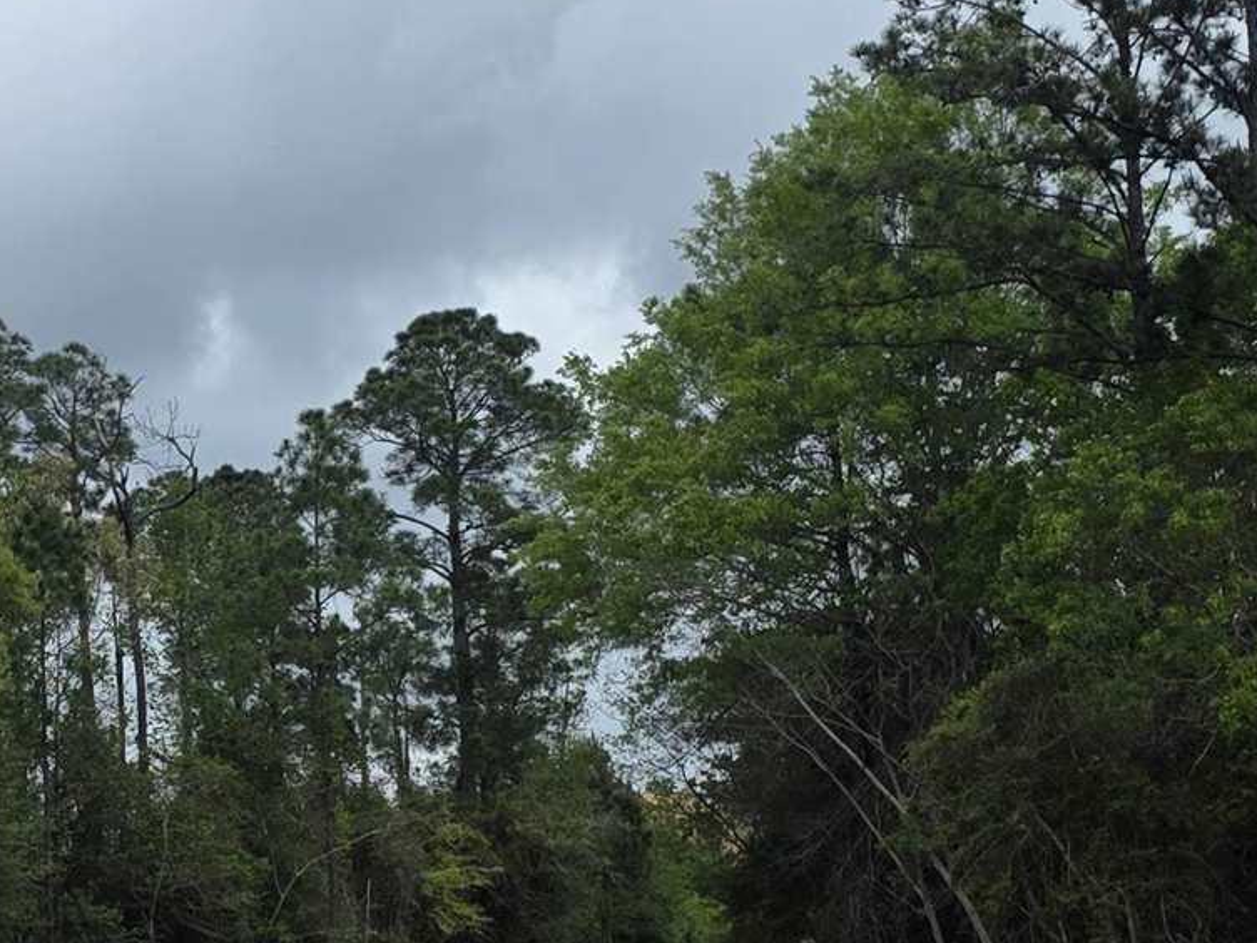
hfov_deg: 20.5
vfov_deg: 15.6
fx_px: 3413
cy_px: 838
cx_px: 147
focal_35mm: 94
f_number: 1.7
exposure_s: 1/7626
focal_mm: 6.3
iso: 80
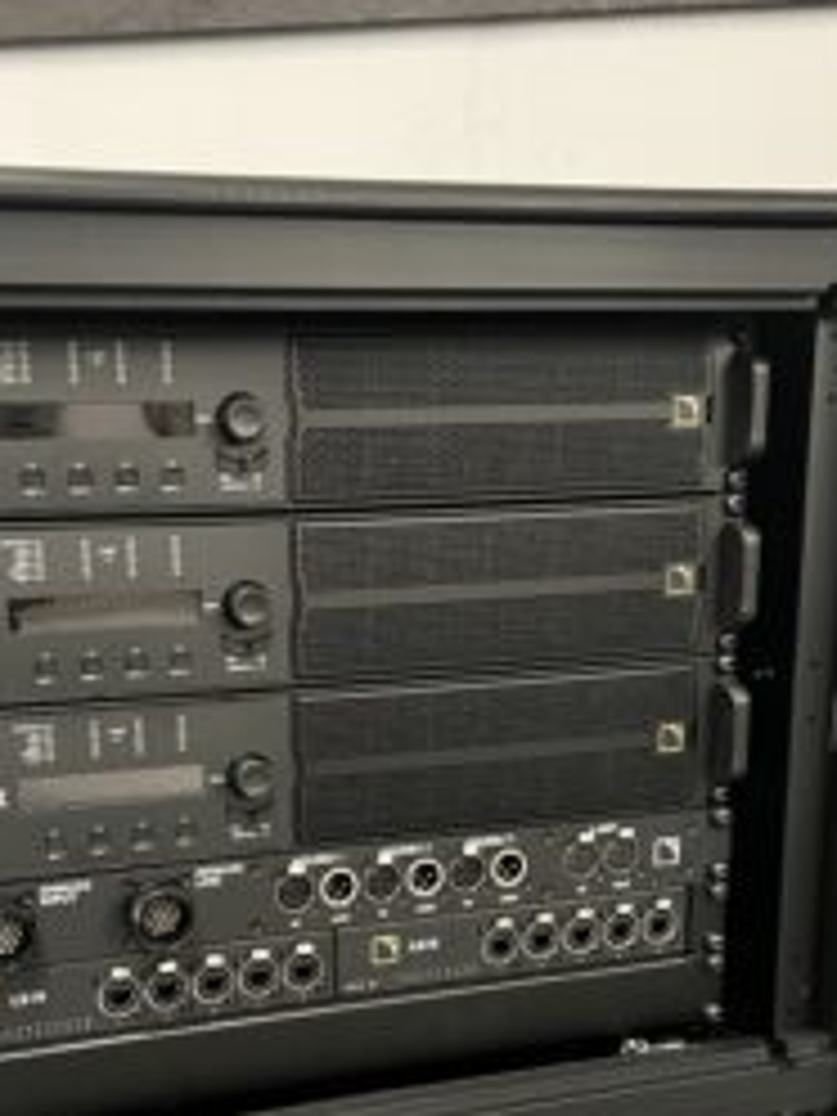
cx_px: 274
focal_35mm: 42
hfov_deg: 34.0
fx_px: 1354
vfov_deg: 44.1
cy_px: 752
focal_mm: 5.7
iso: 500
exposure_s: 1/25
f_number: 1.5
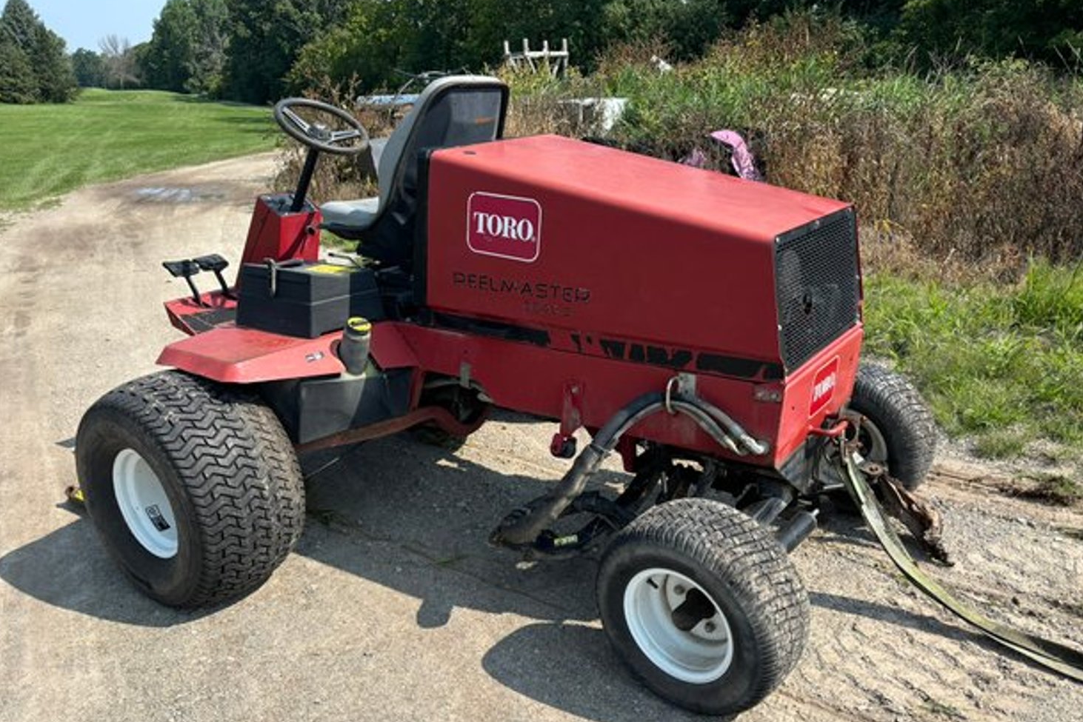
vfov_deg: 46.3
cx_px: 524
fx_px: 842
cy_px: 409
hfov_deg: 65.5
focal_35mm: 28
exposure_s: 1/1912
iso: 50
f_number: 1.6
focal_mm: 5.96
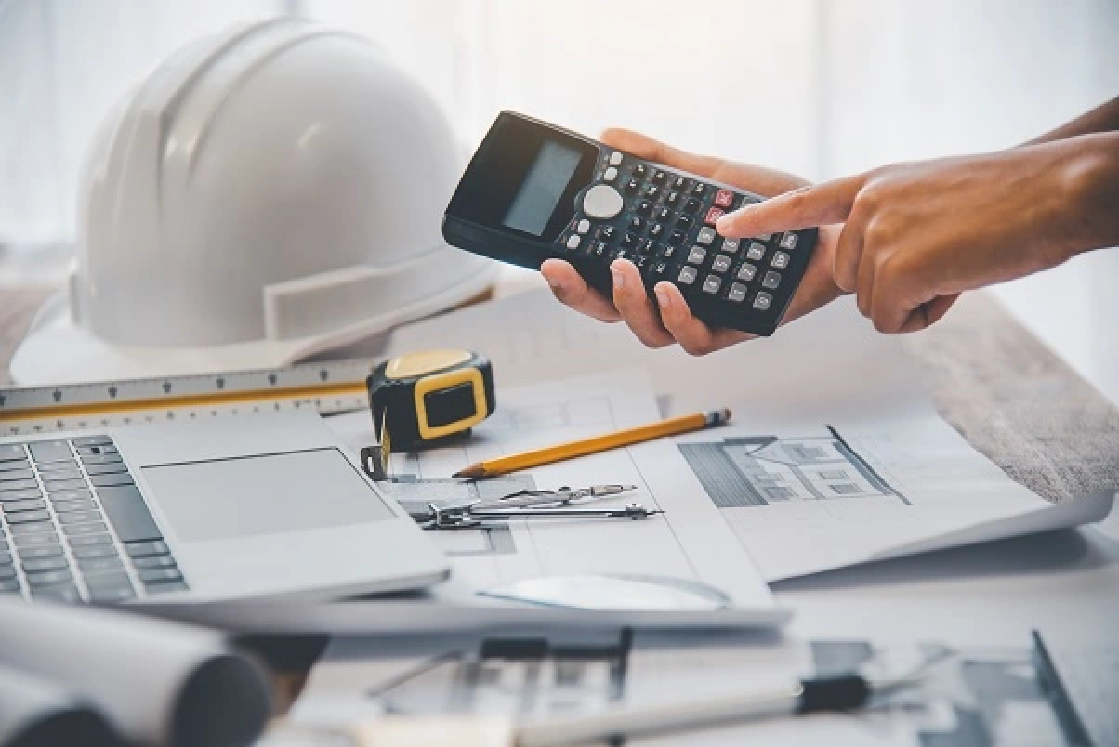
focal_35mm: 95
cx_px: 560
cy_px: 374
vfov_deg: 14.4
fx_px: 2954
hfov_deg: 21.4
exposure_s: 1/160
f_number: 4
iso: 200
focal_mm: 95
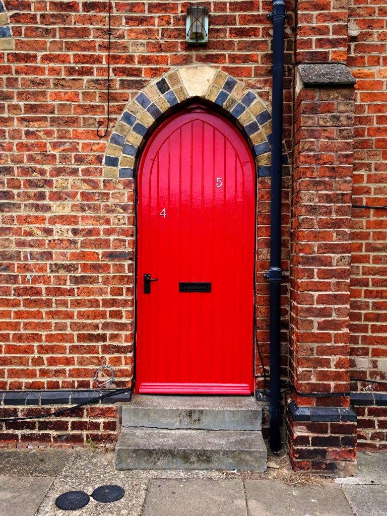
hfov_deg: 45.4
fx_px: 462
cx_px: 194
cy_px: 258
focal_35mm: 31
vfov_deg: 58.4
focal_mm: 5.26
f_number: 4
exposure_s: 1/200
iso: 80
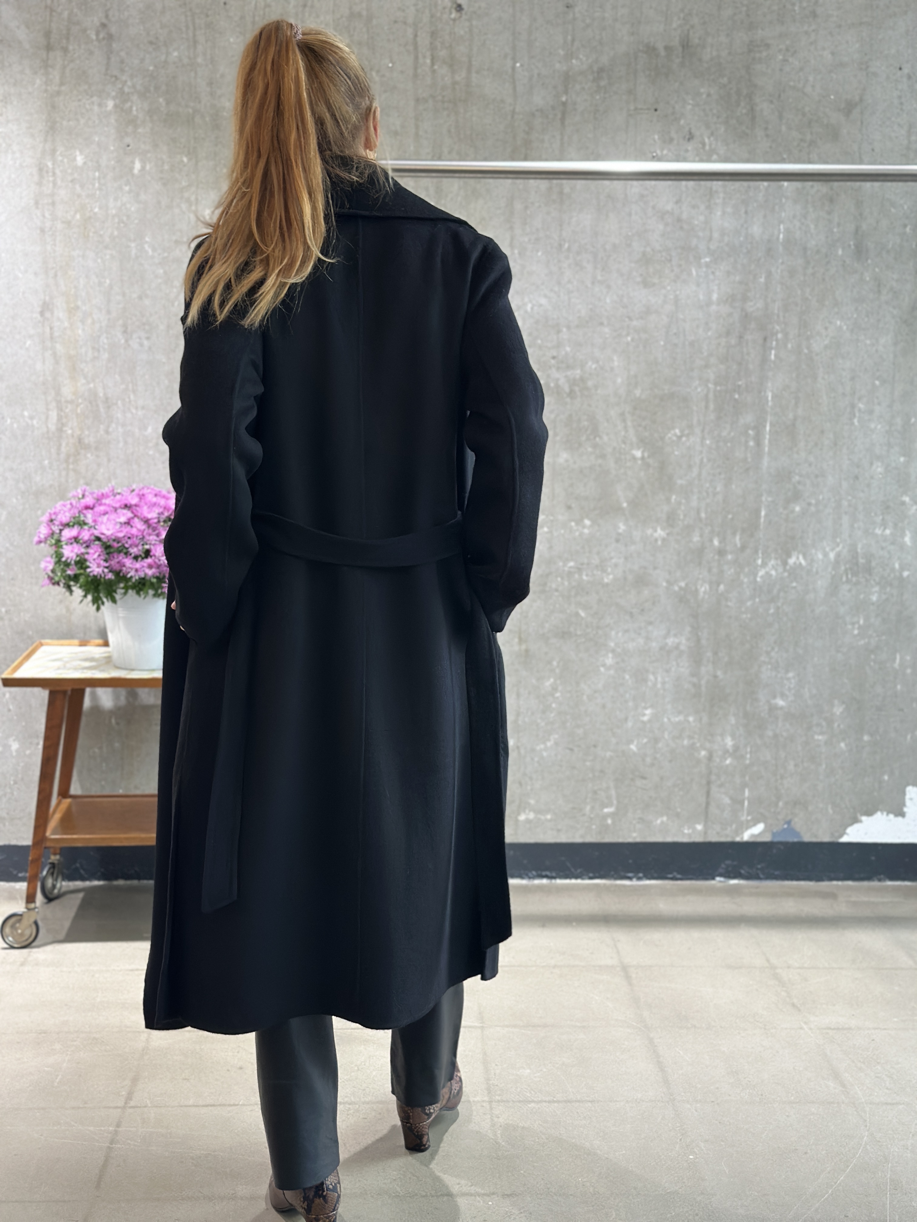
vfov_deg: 39.7
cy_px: 611
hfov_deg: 30.3
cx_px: 458
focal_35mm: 48
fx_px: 1695
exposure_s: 1/100
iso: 200
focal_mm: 6.86
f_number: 1.78
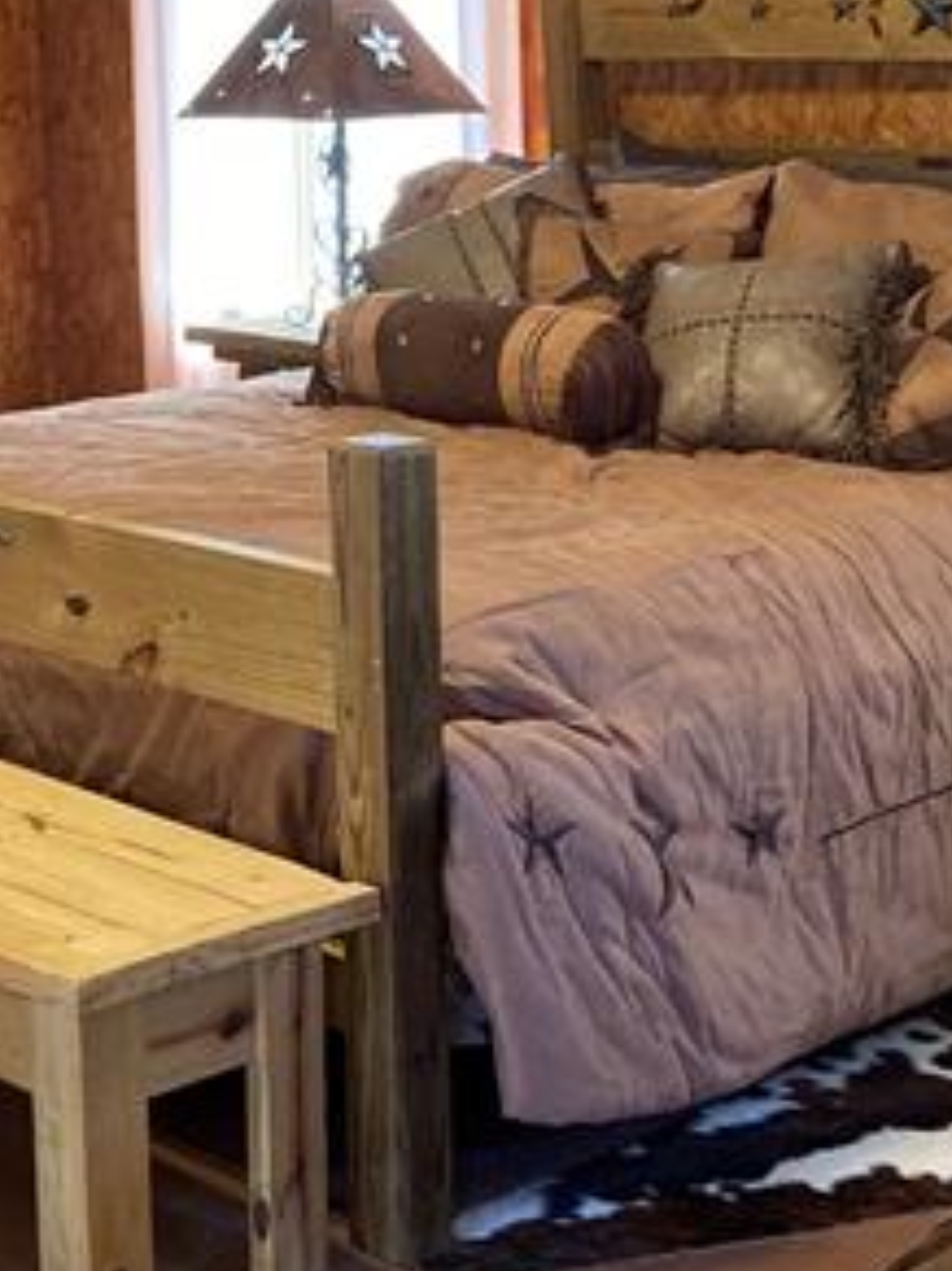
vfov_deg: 26.0
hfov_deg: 19.5
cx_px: 66
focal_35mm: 74
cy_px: 310
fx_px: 2715
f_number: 1.8
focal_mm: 3.99
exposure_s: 1/60
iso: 200
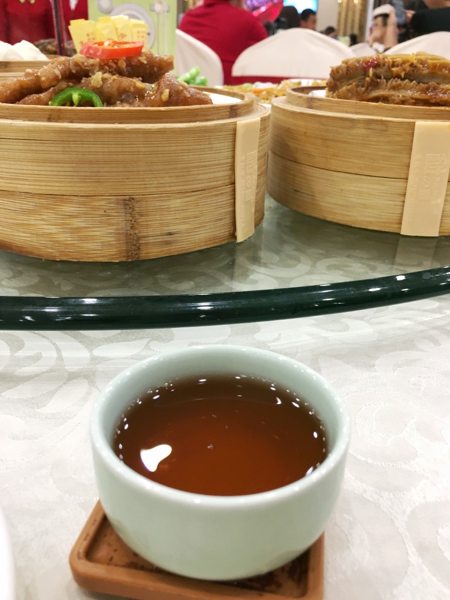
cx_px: 232
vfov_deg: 60.0
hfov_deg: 46.8
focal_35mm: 30
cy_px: 304
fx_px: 520
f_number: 2.2
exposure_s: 1/33
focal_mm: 4.15
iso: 64
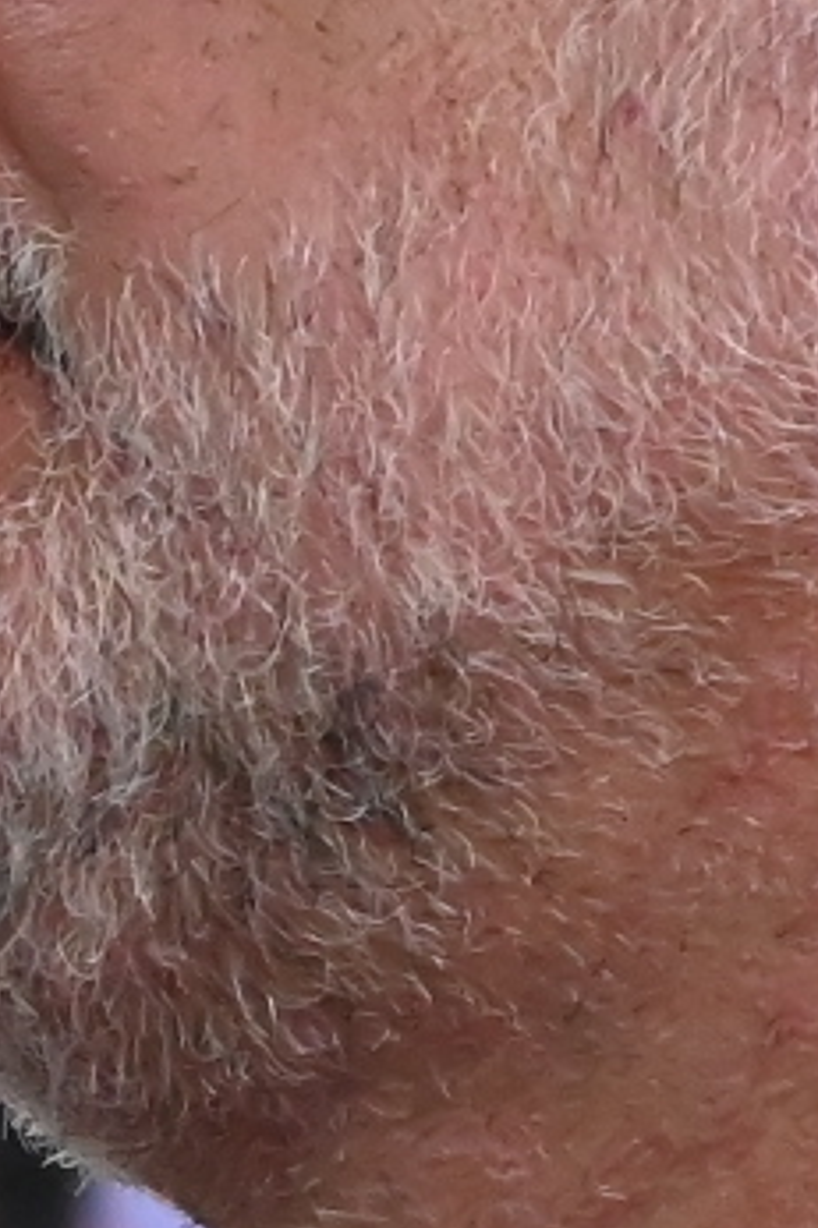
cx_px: -3251
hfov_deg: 1.1
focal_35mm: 1215
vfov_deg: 1.7
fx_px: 41449
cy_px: 2261
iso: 3200
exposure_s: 1/100
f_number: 4
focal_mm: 102
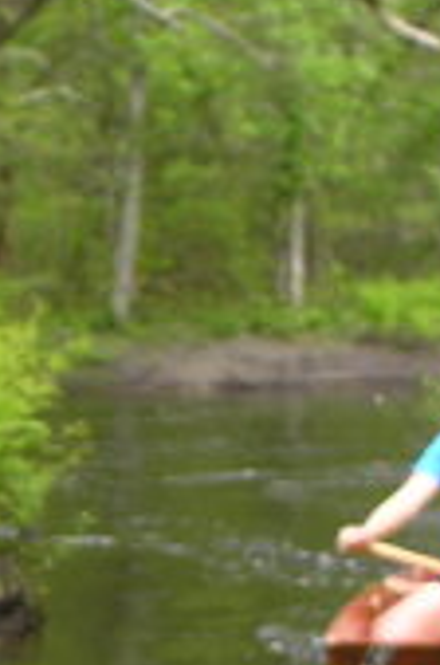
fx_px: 3497
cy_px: 866
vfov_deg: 10.6
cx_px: -169
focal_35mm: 190
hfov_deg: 7.1
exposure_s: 1/125
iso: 50
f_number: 2.8
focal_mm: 8.9
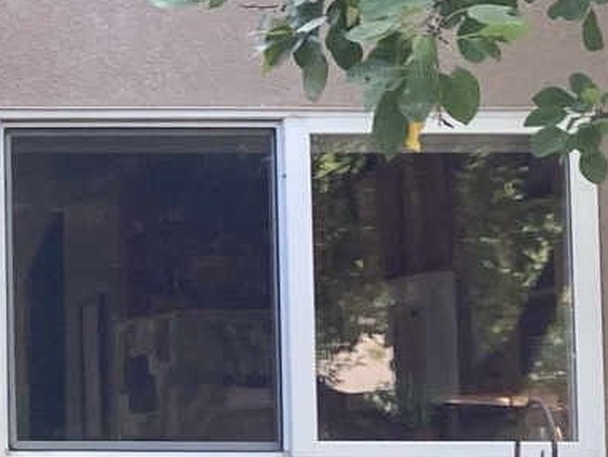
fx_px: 2636
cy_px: 282
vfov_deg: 9.9
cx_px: -516
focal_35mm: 150
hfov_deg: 12.0
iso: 40
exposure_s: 1/121
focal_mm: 3.99
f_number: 1.8
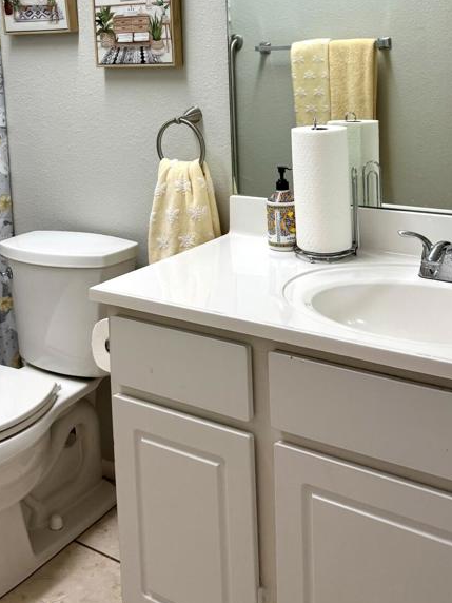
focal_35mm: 43
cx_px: 203
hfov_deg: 33.6
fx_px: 749
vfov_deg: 41.7
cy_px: 112
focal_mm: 6.76
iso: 200
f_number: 1.78
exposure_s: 1/120
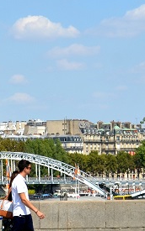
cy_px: 134
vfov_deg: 8.8
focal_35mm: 239
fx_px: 1512
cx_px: -284
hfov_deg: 5.2
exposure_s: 1/250
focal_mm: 35
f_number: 8
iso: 100
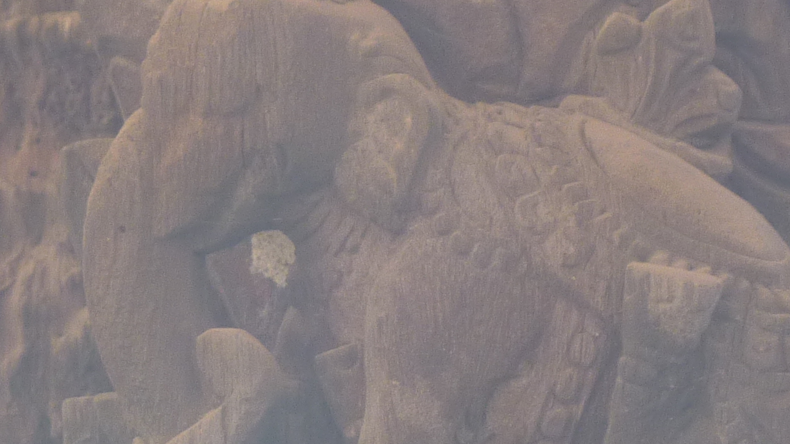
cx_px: 464
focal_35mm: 384
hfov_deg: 5.6
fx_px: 8044
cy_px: 463
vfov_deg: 3.2
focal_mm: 19.5
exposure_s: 1/50
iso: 100
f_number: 4.4
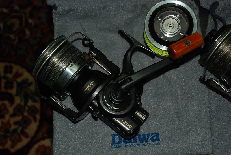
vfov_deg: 15.7
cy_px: 78
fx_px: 559
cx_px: 116
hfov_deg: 23.4
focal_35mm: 87
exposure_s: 1/60
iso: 640
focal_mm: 58
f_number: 5.3
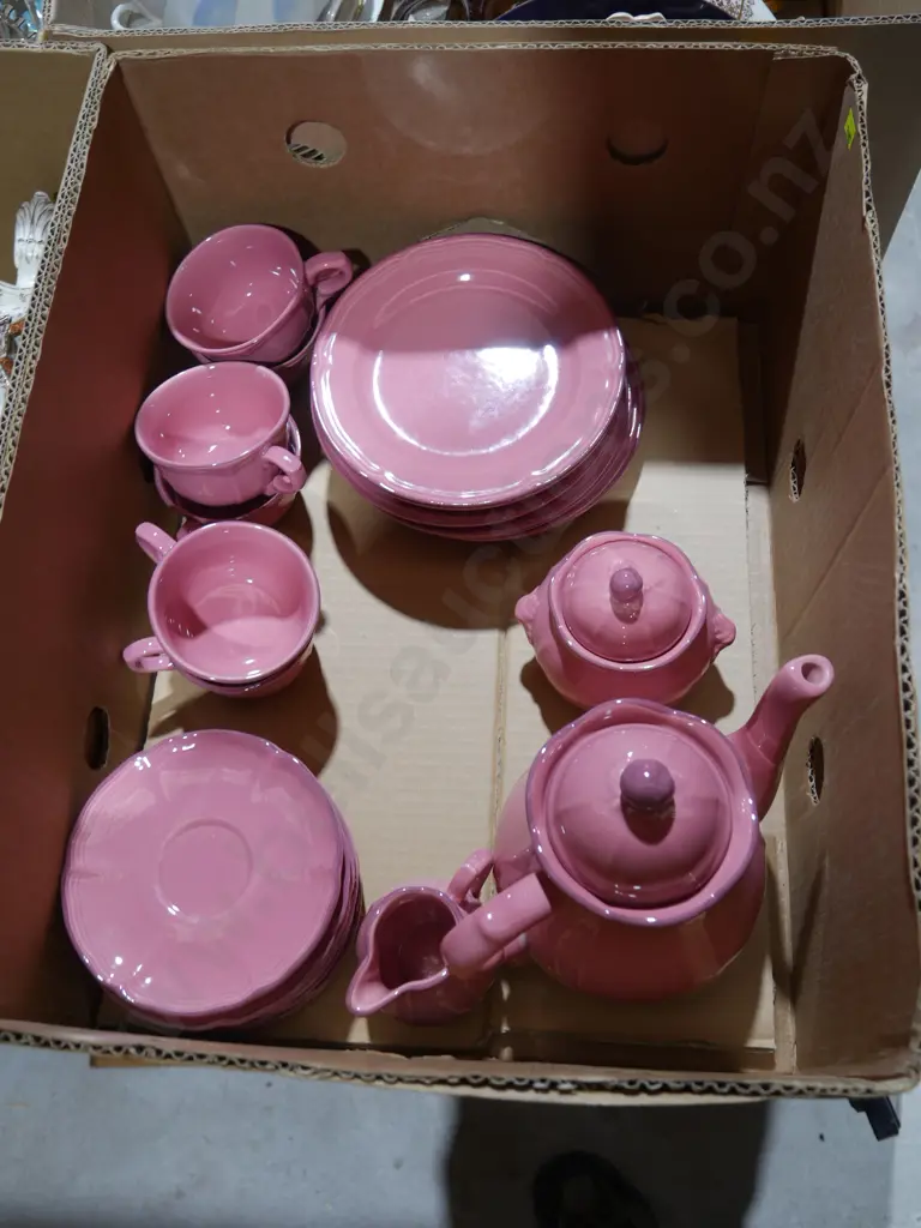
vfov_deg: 56.8
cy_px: 614
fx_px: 1135
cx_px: 460
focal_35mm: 32
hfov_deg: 44.2
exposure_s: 1/60
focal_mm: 16
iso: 250
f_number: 3.6
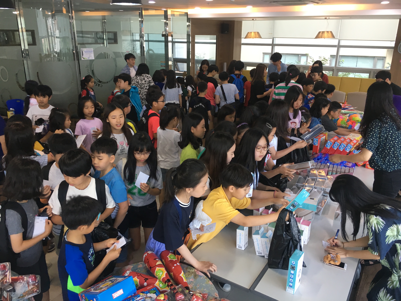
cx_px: 200
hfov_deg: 61.7
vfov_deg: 48.2
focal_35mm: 29
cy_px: 150
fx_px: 336
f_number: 2.2
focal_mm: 4.15
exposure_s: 1/30
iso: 40
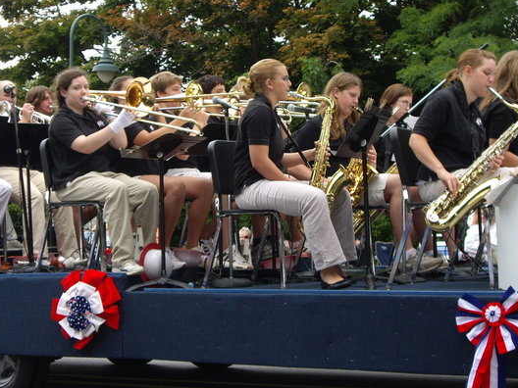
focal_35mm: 80
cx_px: 259
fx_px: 1197
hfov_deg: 24.4
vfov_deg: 18.4
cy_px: 154
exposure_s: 1/320
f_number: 3.6
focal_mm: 10.7
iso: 100
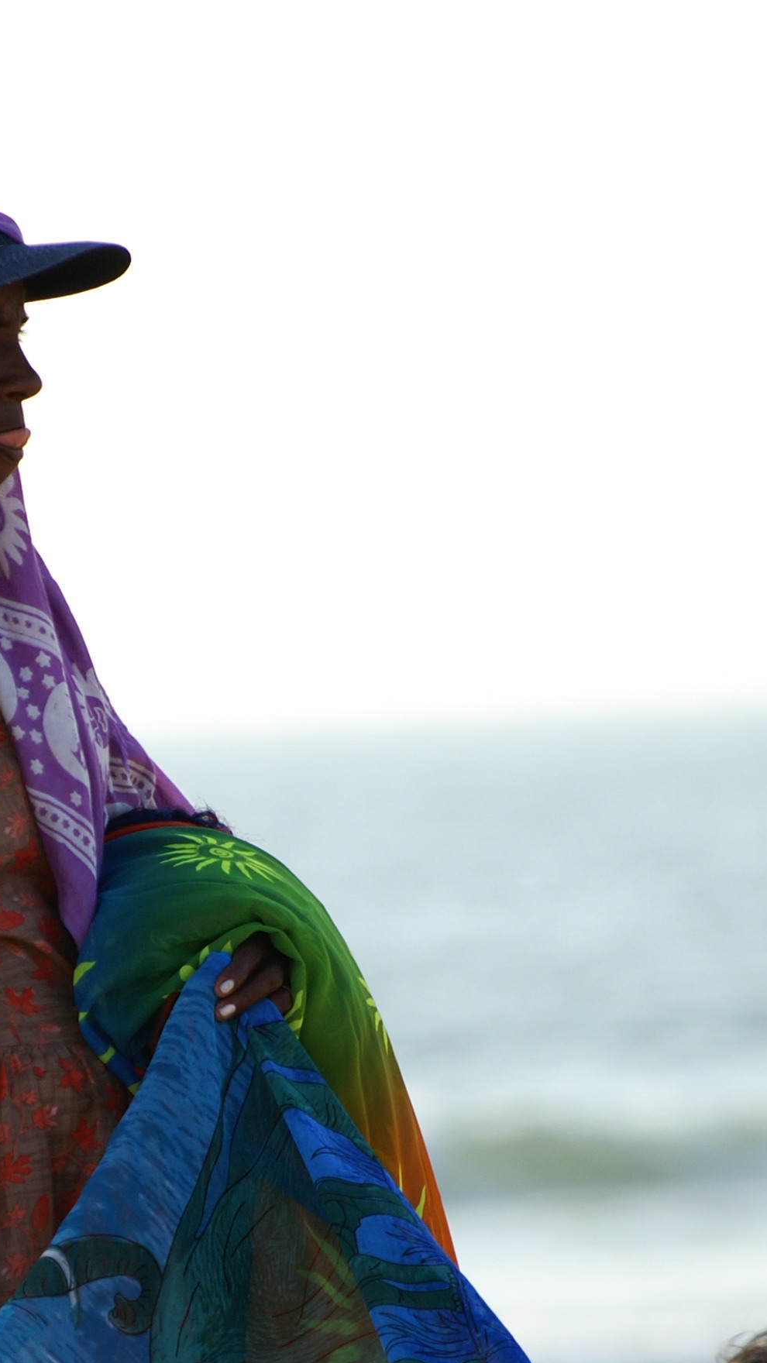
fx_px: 29106
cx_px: 232
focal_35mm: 805
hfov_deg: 1.5
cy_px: 943
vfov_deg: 2.7
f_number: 6.3
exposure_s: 1/500
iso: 200
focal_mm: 300
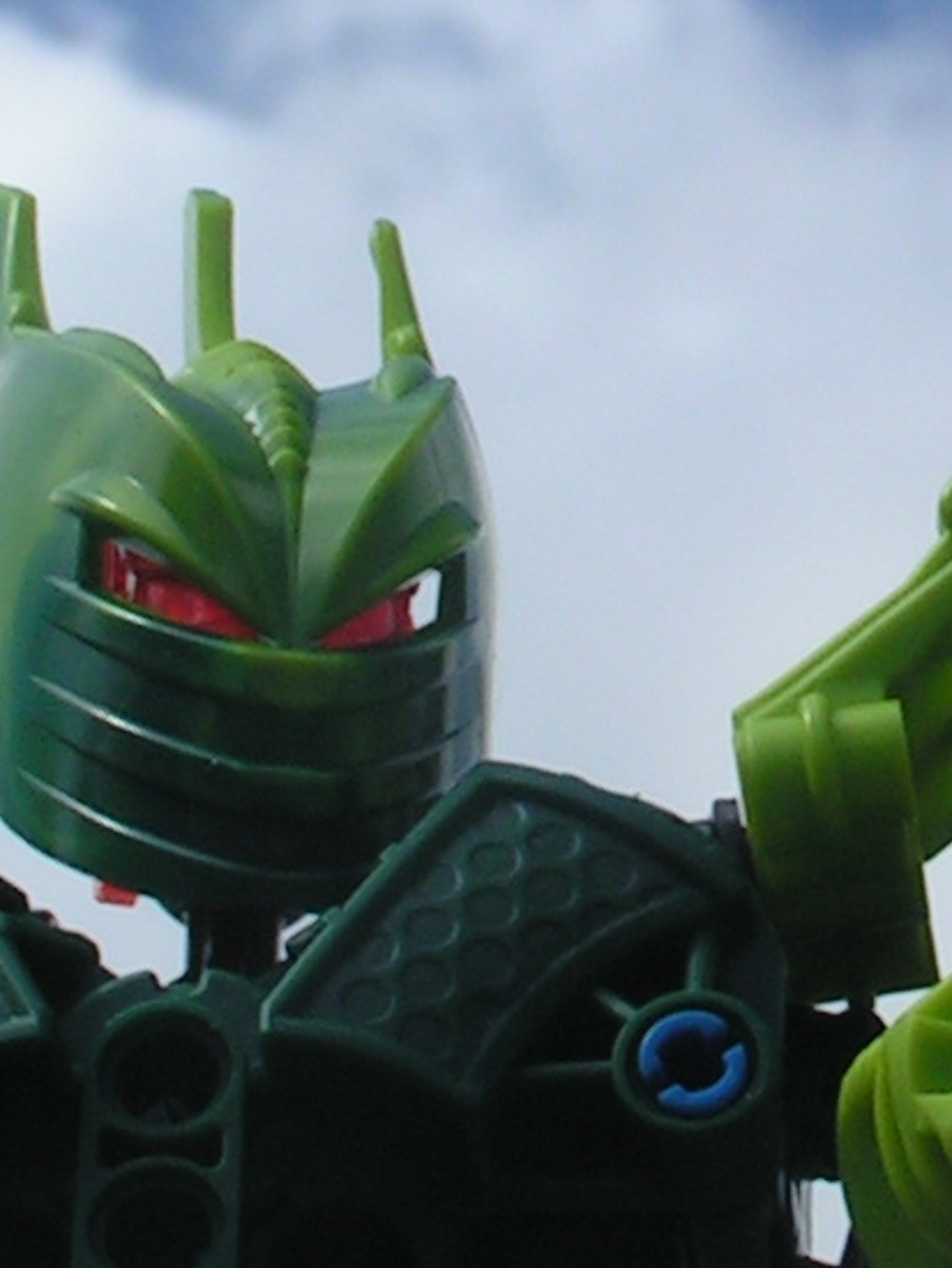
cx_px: 1076
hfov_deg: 6.1
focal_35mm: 242
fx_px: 8867
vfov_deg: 8.2
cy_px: 247
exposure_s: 1/640
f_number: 6.3
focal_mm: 10
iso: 50
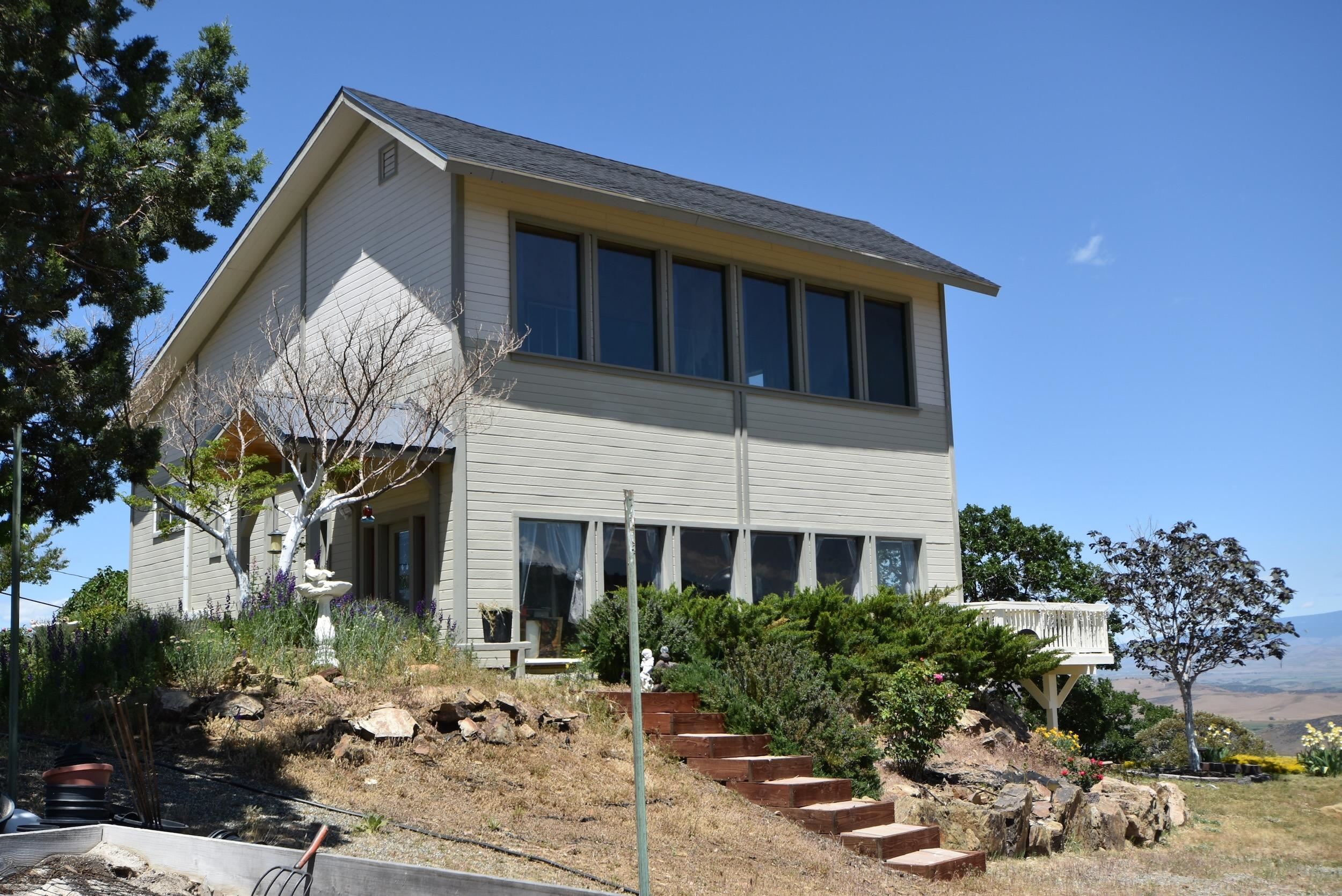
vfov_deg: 36.9
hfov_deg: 53.1
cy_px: 448
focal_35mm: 36
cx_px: 671
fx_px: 1342
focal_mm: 24
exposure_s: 1/250
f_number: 8
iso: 125
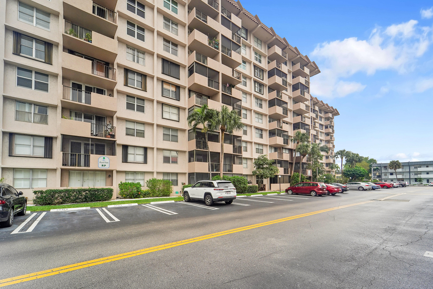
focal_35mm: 14
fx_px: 168
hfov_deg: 104.3
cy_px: 144
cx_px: 216
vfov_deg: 81.2
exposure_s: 1/200
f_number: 9
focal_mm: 14
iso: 400
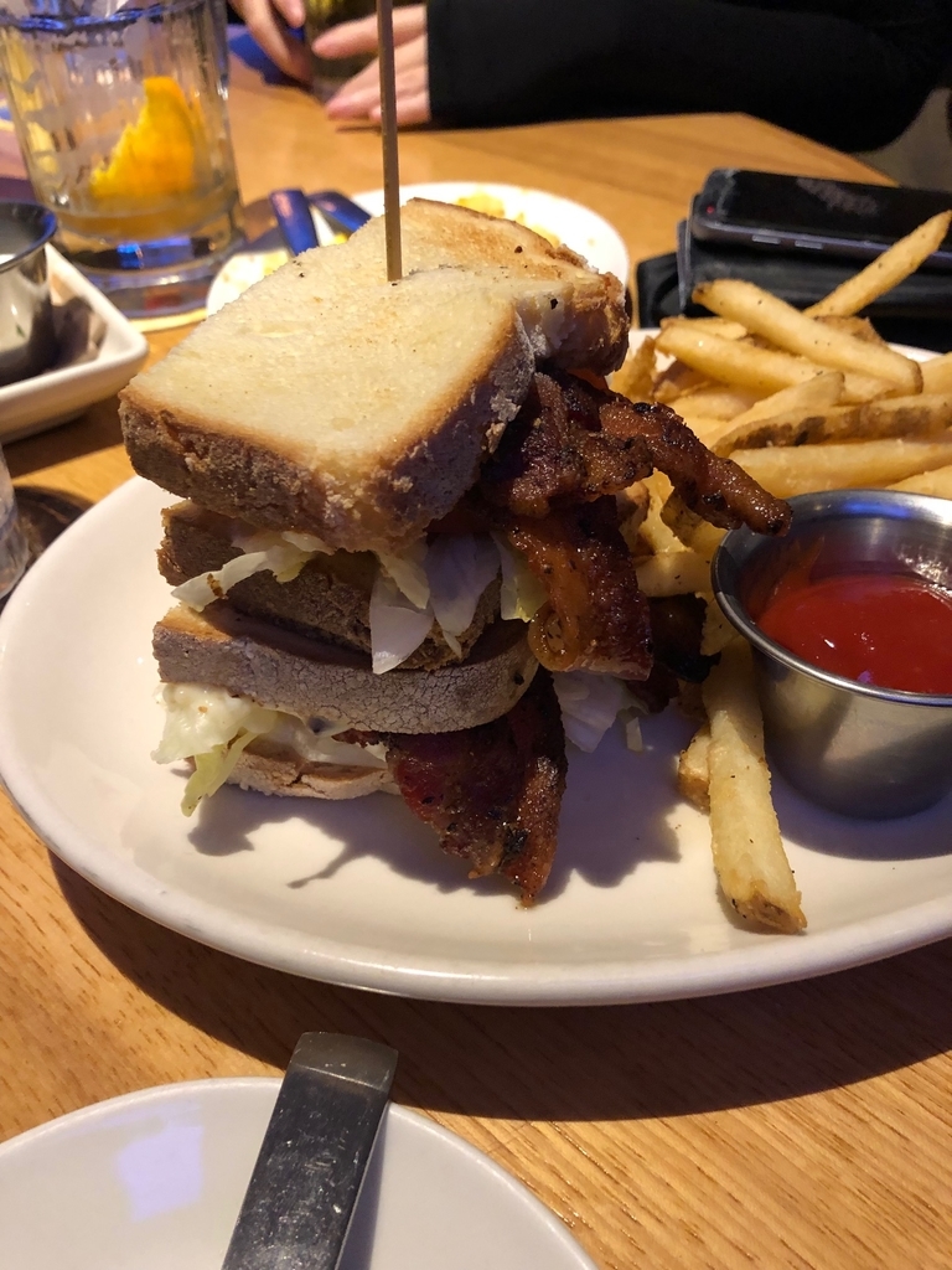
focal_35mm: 28
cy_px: 635
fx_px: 1027
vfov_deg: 63.4
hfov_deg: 49.7
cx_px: 476
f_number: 1.8
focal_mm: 3.99
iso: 100
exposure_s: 1/15
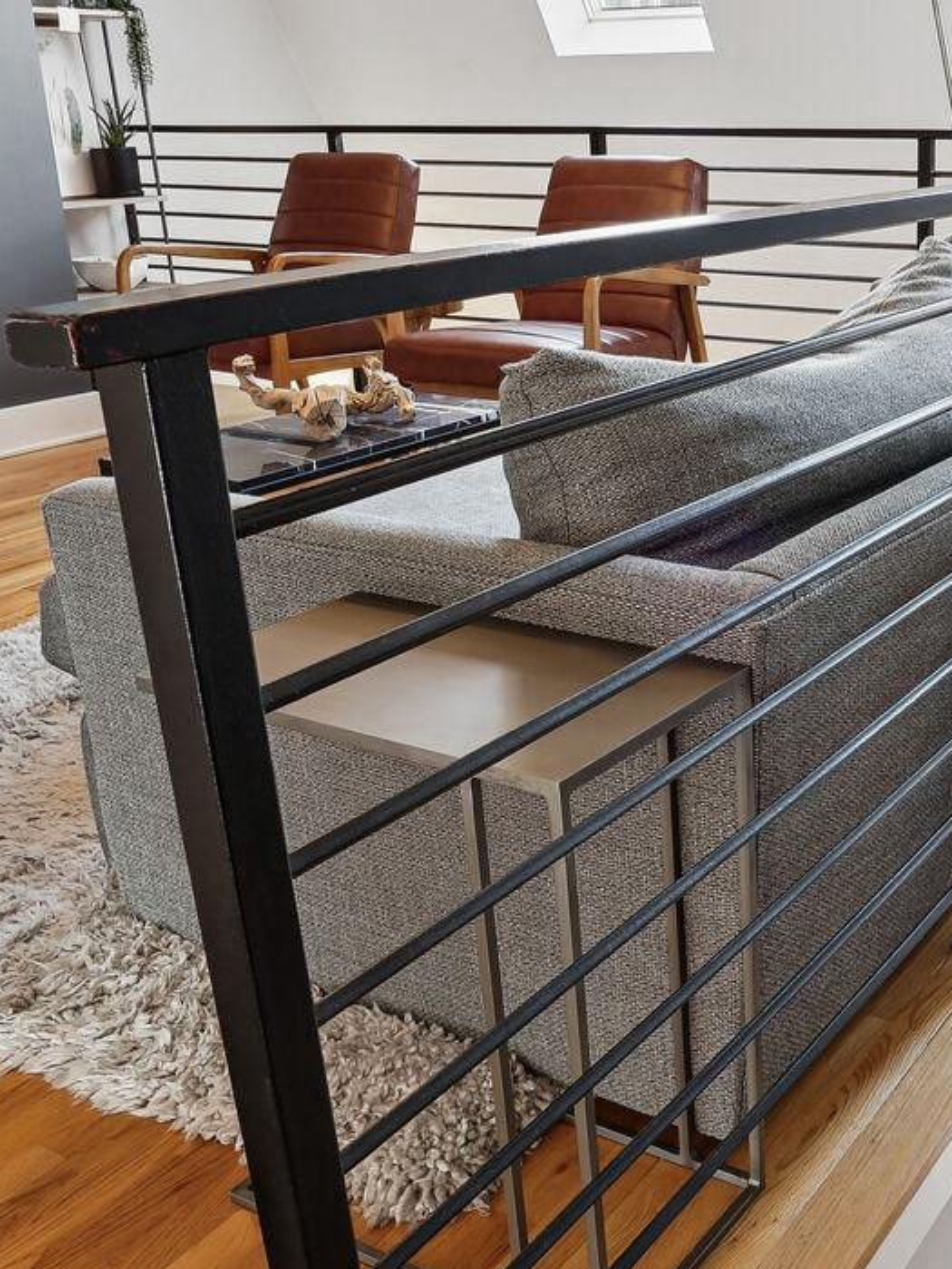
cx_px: 856
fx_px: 1393
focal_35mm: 38
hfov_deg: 35.5
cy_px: 609
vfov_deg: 49.0
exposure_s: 1/13
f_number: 9
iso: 800
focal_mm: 16
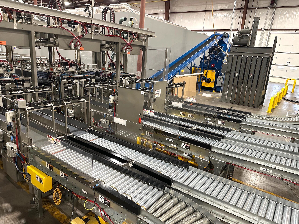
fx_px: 207
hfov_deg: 71.6
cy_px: 112
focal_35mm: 24
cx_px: 150
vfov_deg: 56.8
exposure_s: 1/60
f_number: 1.78
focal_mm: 6.86
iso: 640
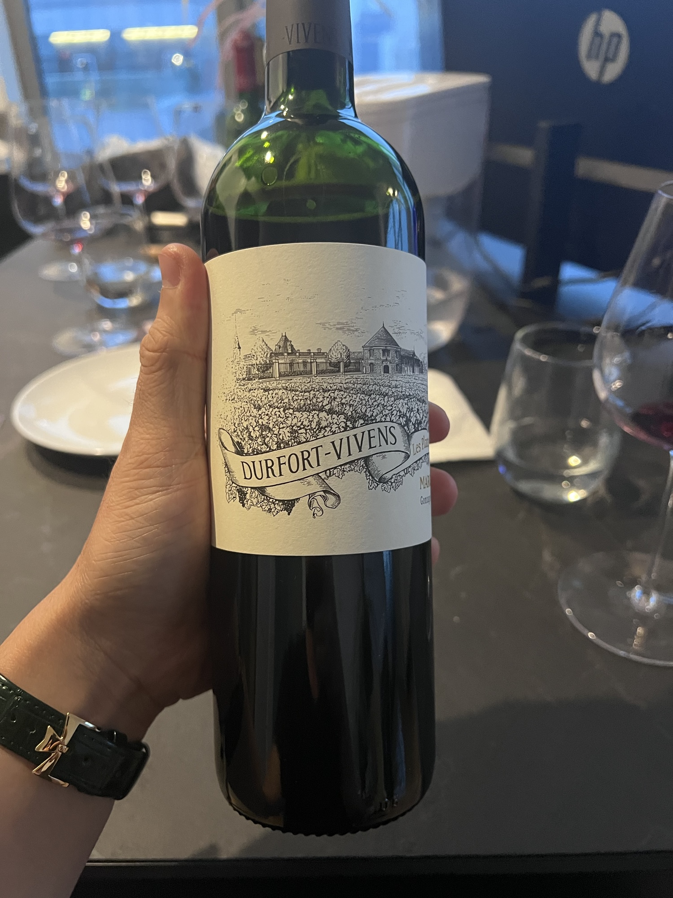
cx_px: 336
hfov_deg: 53.1
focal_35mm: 26
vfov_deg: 67.3
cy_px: 449
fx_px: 674
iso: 640
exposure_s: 1/37
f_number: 1.5
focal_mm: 5.7
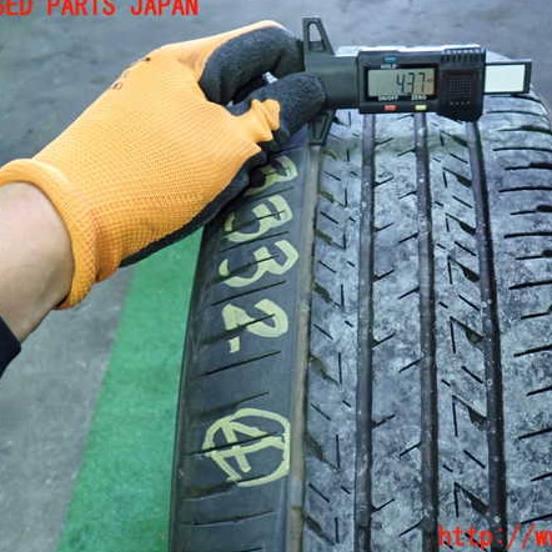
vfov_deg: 46.0
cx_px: 346
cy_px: 272
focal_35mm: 36
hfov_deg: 45.6
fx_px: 649
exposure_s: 1/30
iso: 250
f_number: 2.3
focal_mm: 5.4
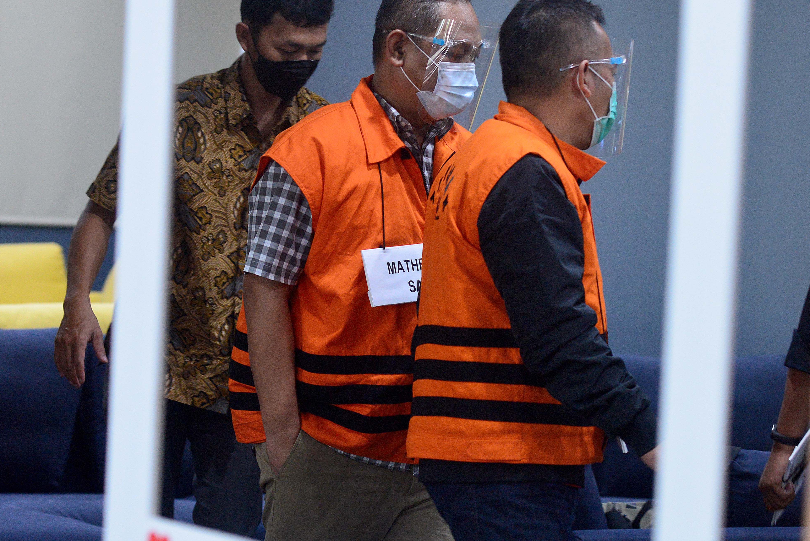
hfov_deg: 11.1
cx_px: 374
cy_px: 267
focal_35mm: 185
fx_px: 4164
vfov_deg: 7.4
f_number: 5.6
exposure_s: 1/125
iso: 3200
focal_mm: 120
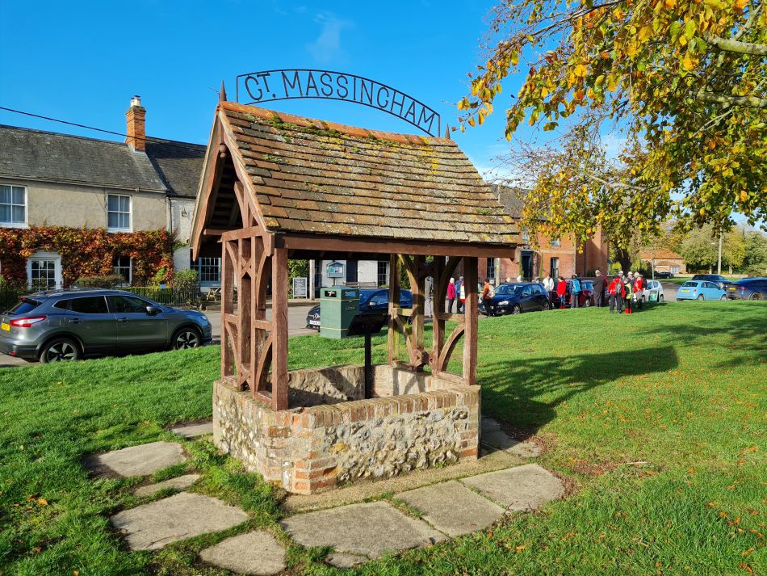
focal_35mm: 26
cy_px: 288
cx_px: 384
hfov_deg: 67.3
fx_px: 576
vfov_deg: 53.1
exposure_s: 1/1132
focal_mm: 5.4
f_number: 1.8
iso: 50
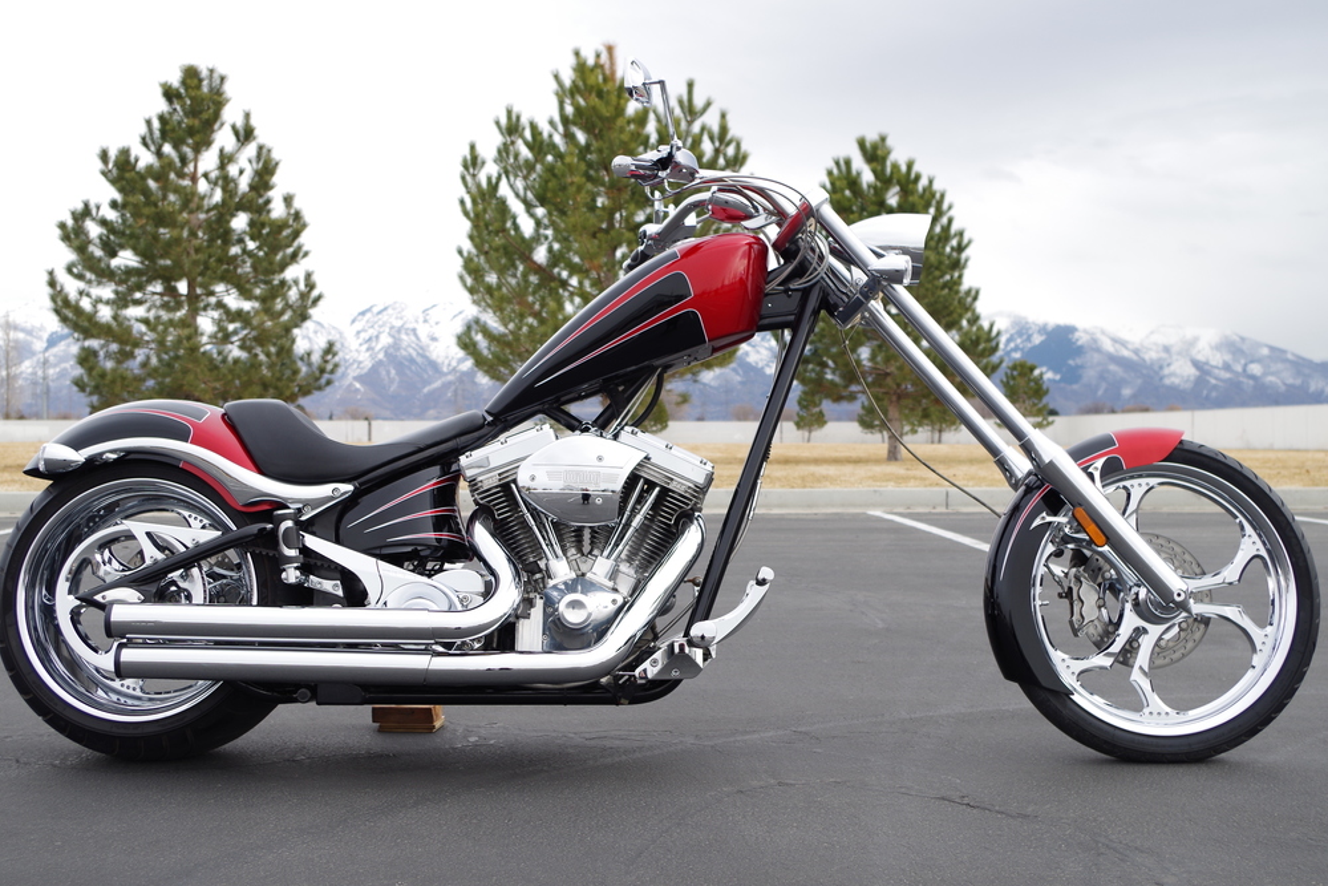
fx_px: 1586
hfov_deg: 45.4
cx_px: 659
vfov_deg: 31.2
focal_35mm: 43
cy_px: 447
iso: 100
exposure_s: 1/200
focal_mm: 28.13
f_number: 5
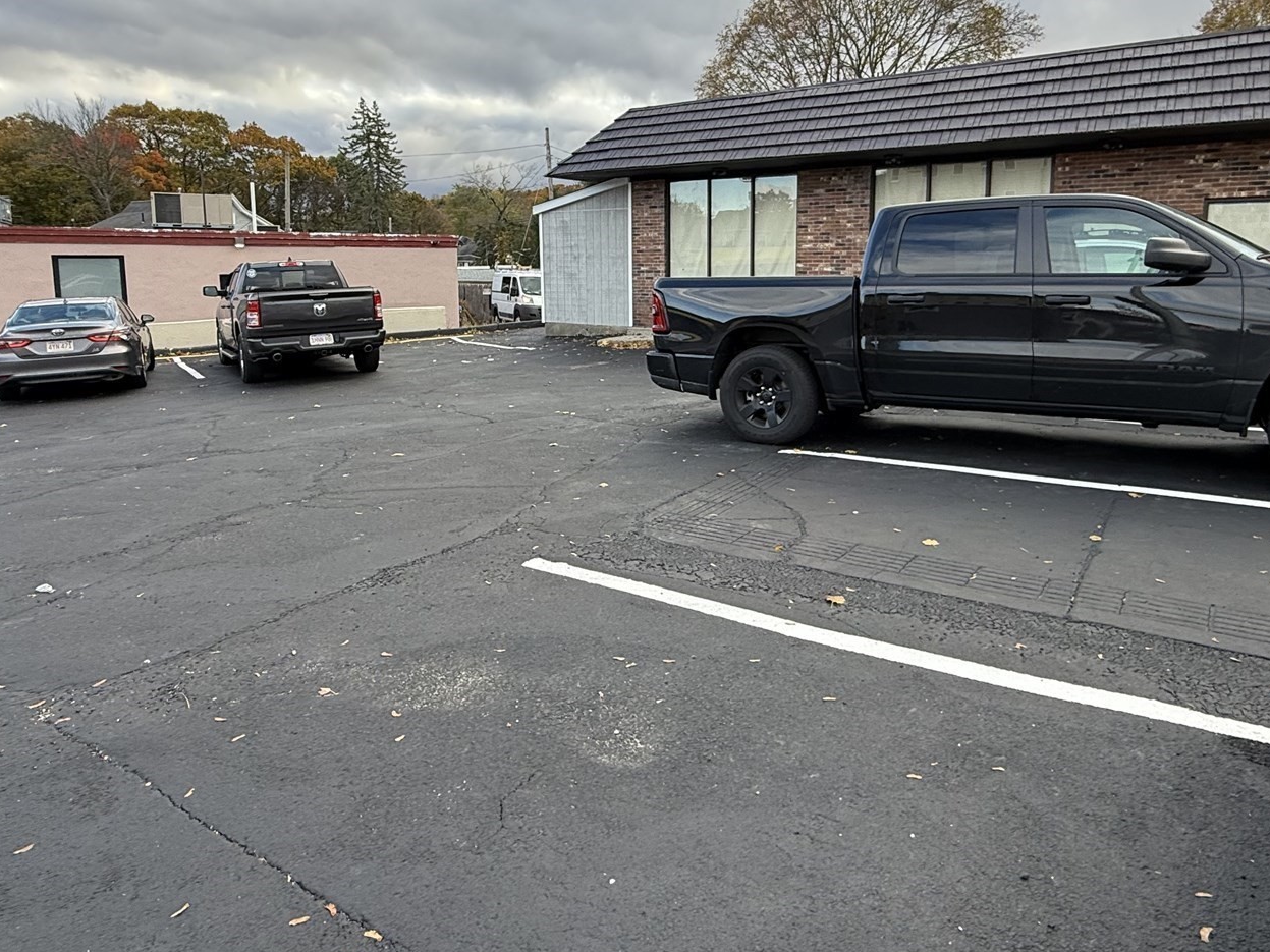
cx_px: 665
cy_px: 358
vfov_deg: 58.2
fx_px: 844
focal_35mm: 23
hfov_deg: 73.9
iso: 64
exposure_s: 1/331
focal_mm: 2.22
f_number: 2.2
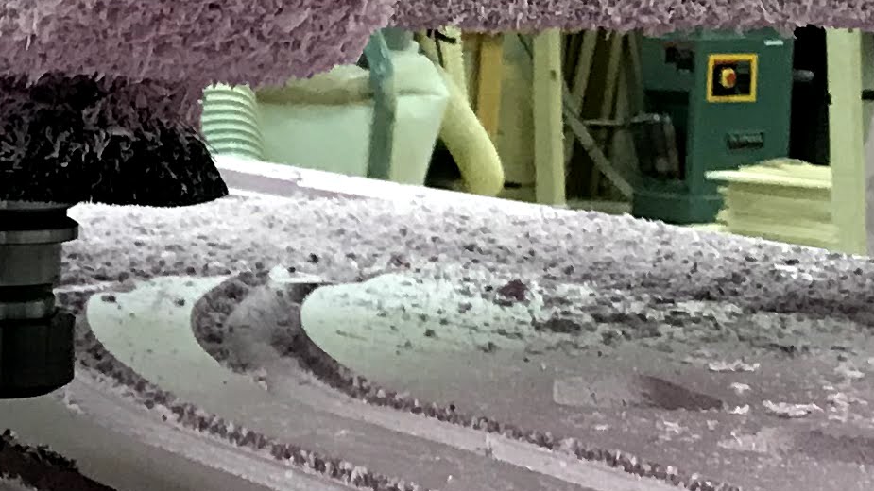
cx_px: -234
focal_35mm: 133
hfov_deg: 15.4
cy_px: 526
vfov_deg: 9.0
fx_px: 3082
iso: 40
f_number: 1.8
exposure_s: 1/17
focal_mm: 3.99
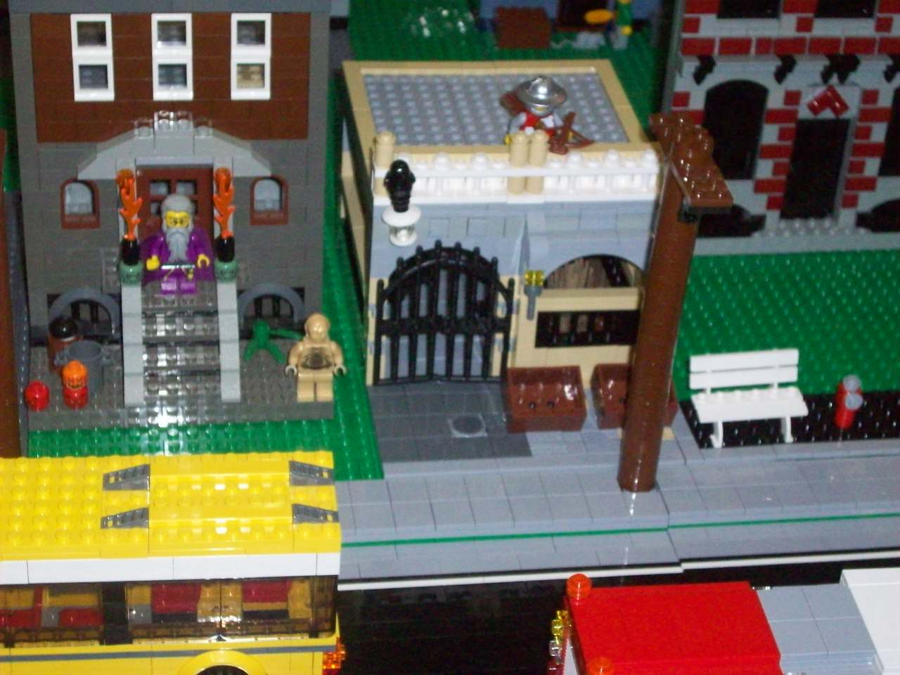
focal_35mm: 77
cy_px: 338
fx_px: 2002
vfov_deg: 19.1
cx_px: 450
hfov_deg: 25.3
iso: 400
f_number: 4.2
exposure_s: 1/204
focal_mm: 12.8
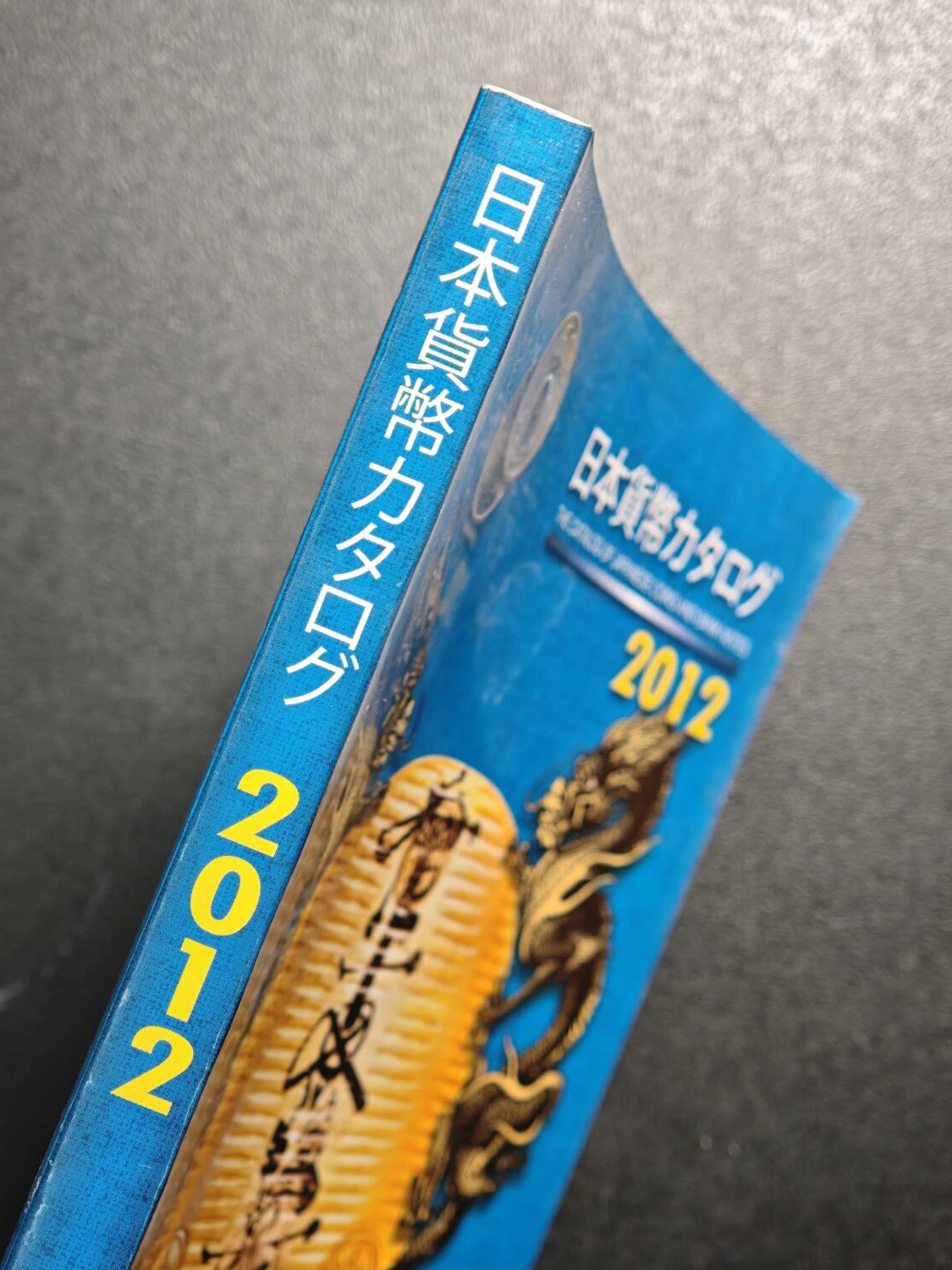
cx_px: 439
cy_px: 678
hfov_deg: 20.4
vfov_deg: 27.0
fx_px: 2640
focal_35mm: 72
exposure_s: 1/67.6
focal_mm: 9
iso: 640
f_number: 2
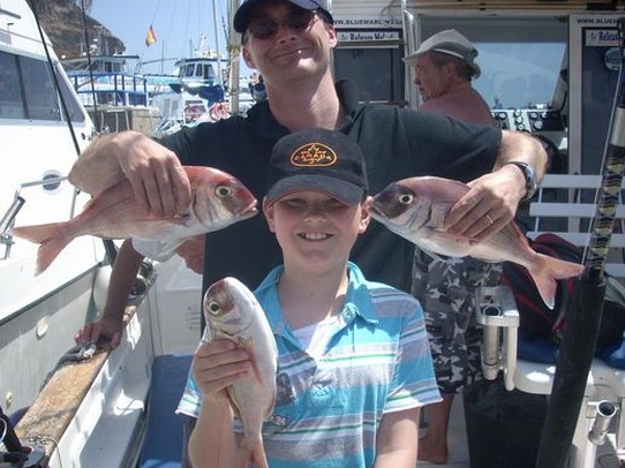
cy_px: 242
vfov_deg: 33.6
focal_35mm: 43
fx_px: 776
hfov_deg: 43.9
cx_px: 304
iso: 64
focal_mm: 6.2
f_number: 5.6
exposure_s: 1/210
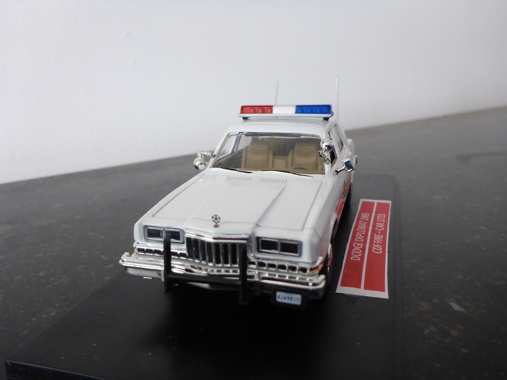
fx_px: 410
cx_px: 254
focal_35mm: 28
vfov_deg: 49.7
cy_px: 190
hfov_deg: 63.4
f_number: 3.3
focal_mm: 4.9
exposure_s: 1/40
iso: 400
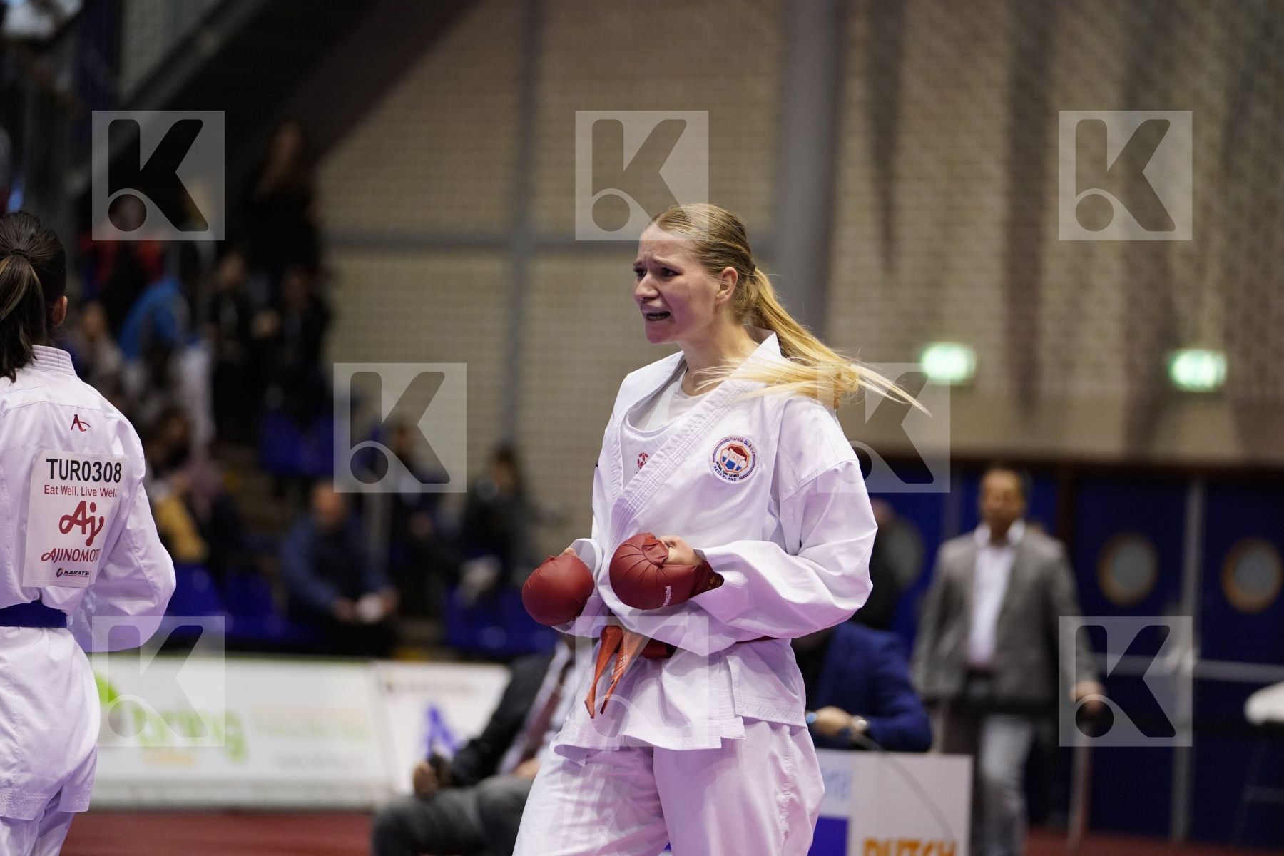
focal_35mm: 155
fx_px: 5528
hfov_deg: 13.2
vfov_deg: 8.9
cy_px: 428
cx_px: 642
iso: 4000
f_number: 2.8
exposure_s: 1/1000
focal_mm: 155
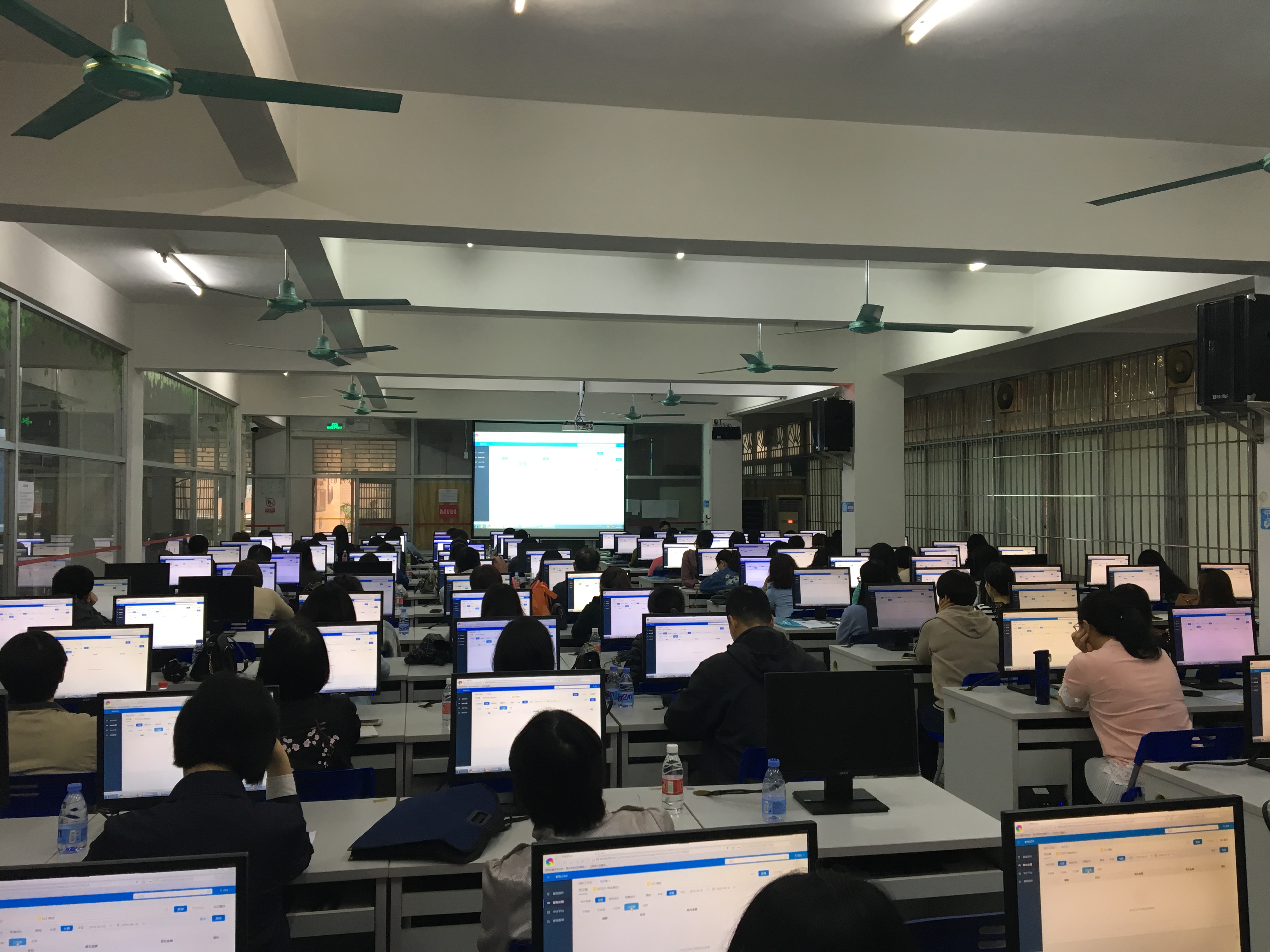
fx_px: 1064
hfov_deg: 61.7
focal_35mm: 29
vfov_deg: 48.2
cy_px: 476
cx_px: 635
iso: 80
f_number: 2.2
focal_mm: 4.15
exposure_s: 1/33
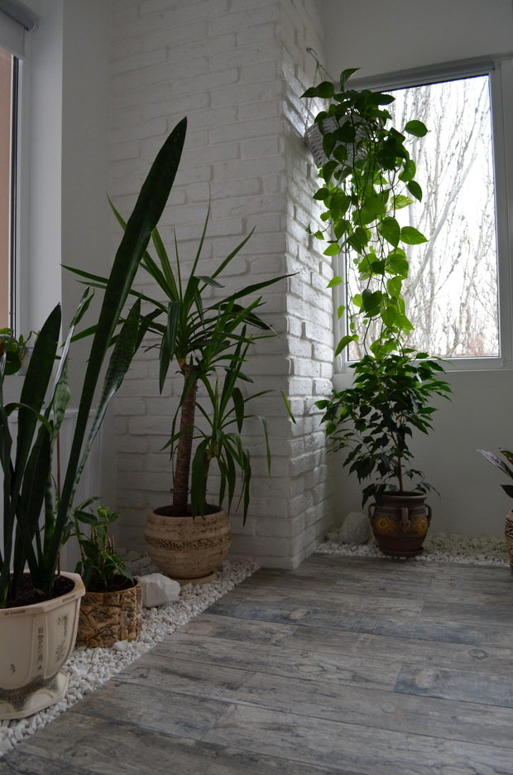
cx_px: 256
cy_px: 388
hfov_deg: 47.7
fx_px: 580
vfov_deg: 67.5
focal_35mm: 27
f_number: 5.6
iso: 400
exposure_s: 1/125
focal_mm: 18
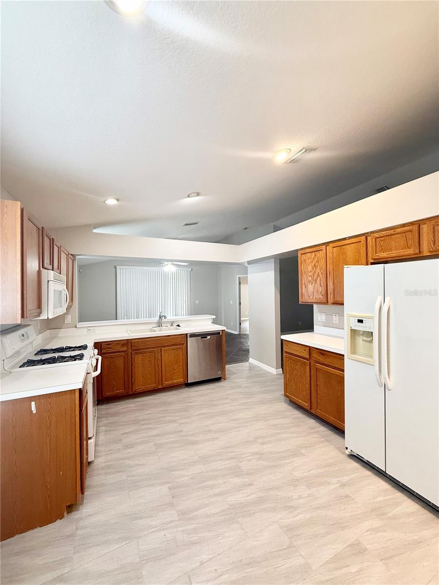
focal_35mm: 14
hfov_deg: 85.7
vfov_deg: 102.1
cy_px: 292
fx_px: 237
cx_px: 220
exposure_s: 1/60
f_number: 2.2
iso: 160
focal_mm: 2.22
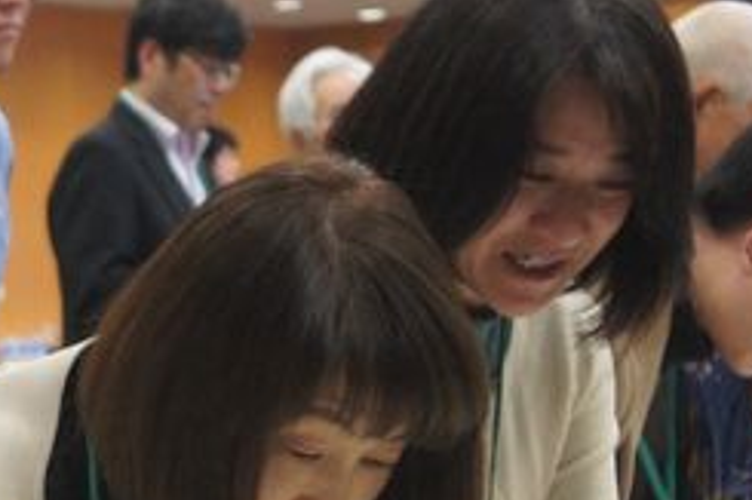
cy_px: 663
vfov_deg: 9.8
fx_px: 2860
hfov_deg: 14.5
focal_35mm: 137
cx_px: -138
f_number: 4
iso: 1600
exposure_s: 1/100
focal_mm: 28
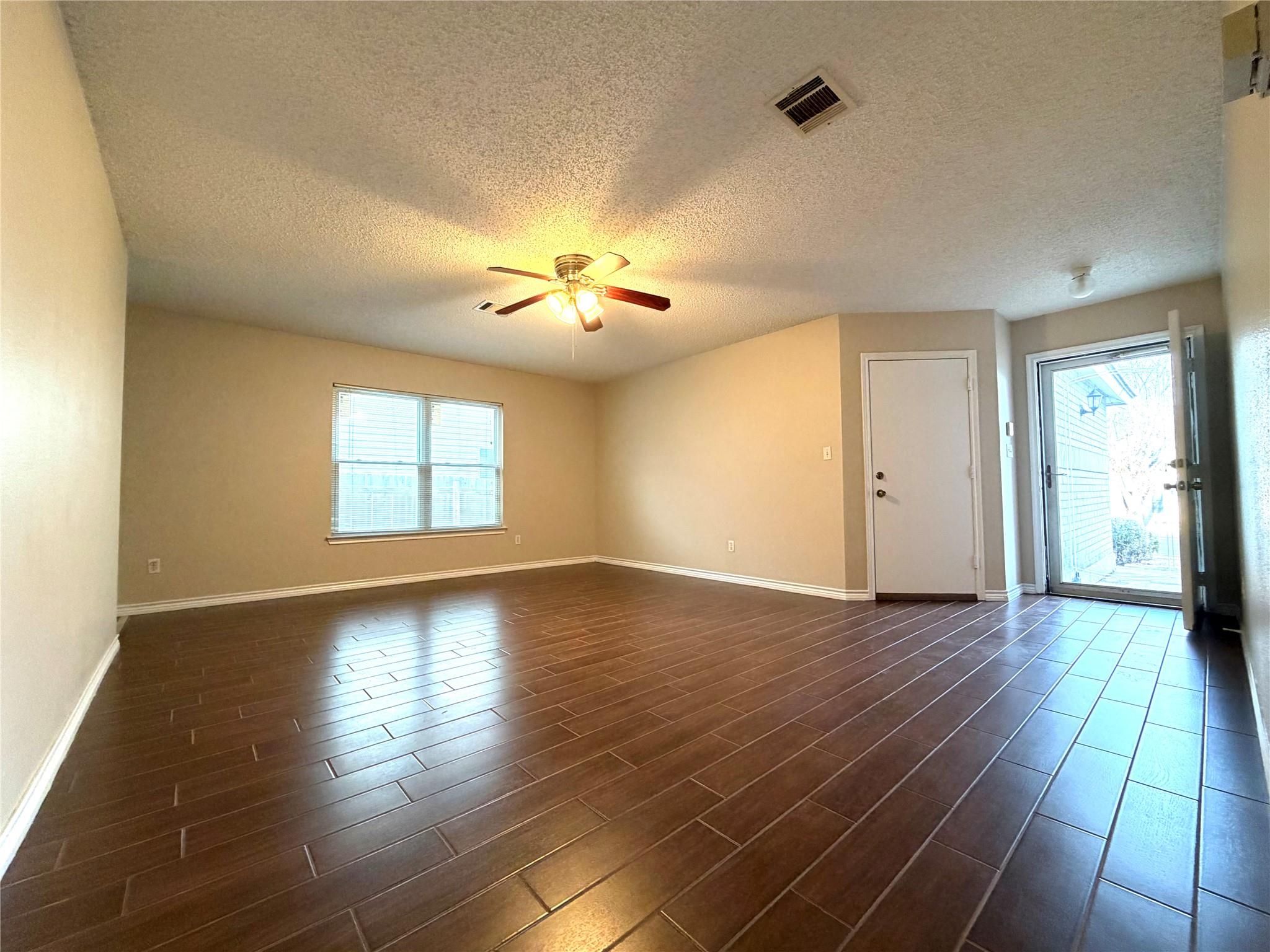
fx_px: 514
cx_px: 635
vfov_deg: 85.7
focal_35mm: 14
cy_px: 476
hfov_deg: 102.1
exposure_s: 1/60
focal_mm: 2.22
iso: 320
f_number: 2.2
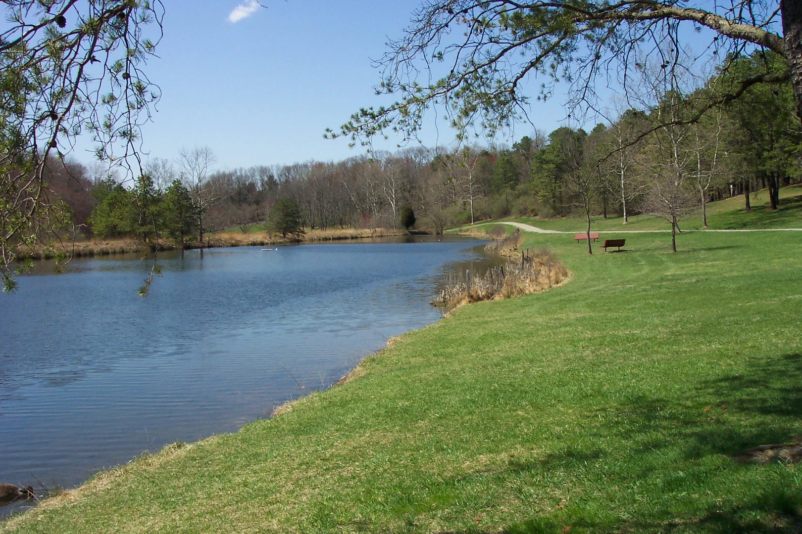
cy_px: 267
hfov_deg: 50.7
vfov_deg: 35.1
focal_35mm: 38
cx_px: 401
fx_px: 846
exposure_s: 1/700
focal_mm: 8
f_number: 4.8
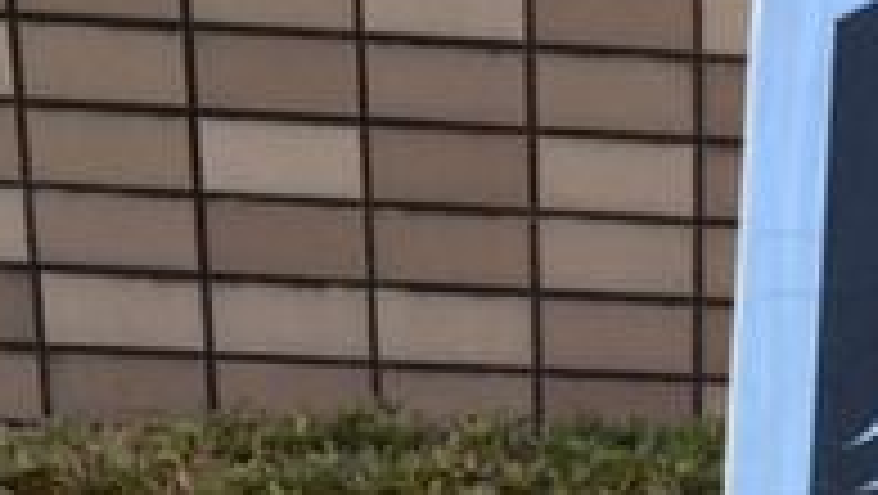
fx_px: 2260
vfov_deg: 12.2
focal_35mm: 97
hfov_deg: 20.3
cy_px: 594
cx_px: 1112
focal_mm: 4.15
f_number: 2.2
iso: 32
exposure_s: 1/120
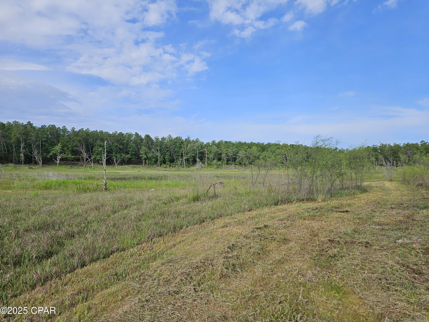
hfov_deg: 71.6
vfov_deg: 56.8
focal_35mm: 24
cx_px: 223
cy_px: 158
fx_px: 297
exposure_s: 1/2216
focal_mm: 5.4
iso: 25
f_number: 1.8
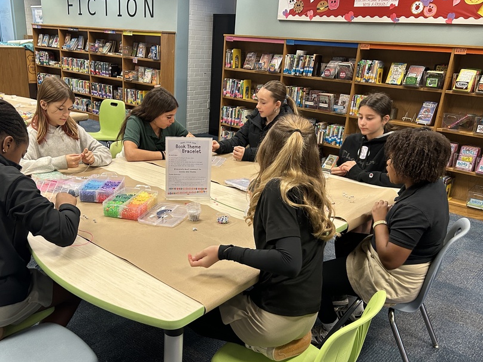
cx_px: 220
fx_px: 460
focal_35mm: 33
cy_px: 223
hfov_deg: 55.3
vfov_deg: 42.7
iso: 160
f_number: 1.5
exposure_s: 1/54
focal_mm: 5.7
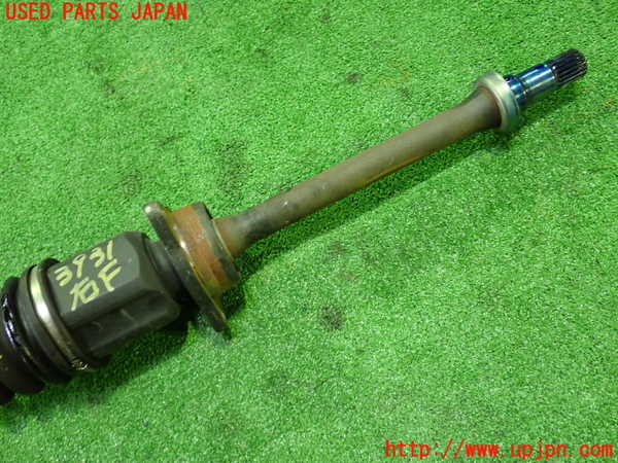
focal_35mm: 36
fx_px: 643
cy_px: 232
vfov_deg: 39.7
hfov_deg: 51.4
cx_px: 309
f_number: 2.5
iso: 800
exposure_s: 1/30
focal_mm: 6.37
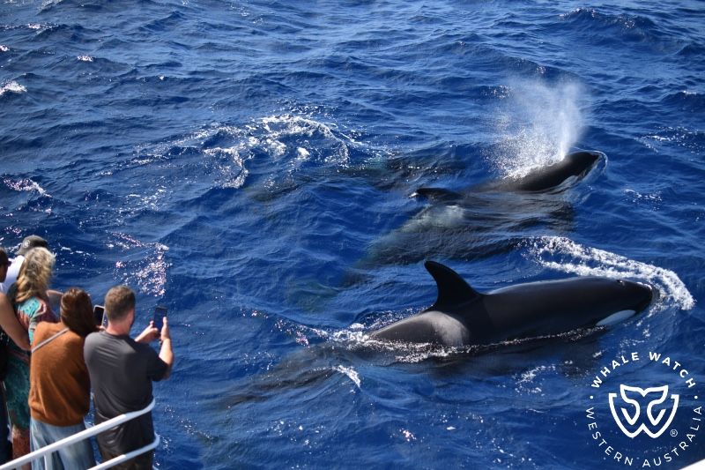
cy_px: 235
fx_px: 1175
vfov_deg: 22.6
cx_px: 352
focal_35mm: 60
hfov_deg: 33.4
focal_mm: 60
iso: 1250
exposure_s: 1/8000
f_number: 4.5
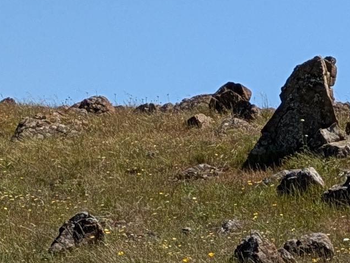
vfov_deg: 7.9
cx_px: 352
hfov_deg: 10.8
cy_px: 523
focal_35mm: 181
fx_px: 1831
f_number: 1.89
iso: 50
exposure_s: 1/3086
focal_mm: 5.43
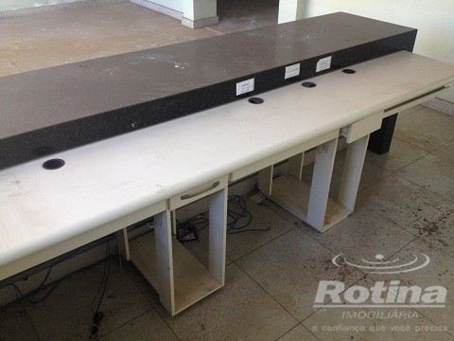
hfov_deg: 52.6
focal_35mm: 35
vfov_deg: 40.7
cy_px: 170
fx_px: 459
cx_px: 227
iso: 64
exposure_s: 1/20
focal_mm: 4.28
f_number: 2.4
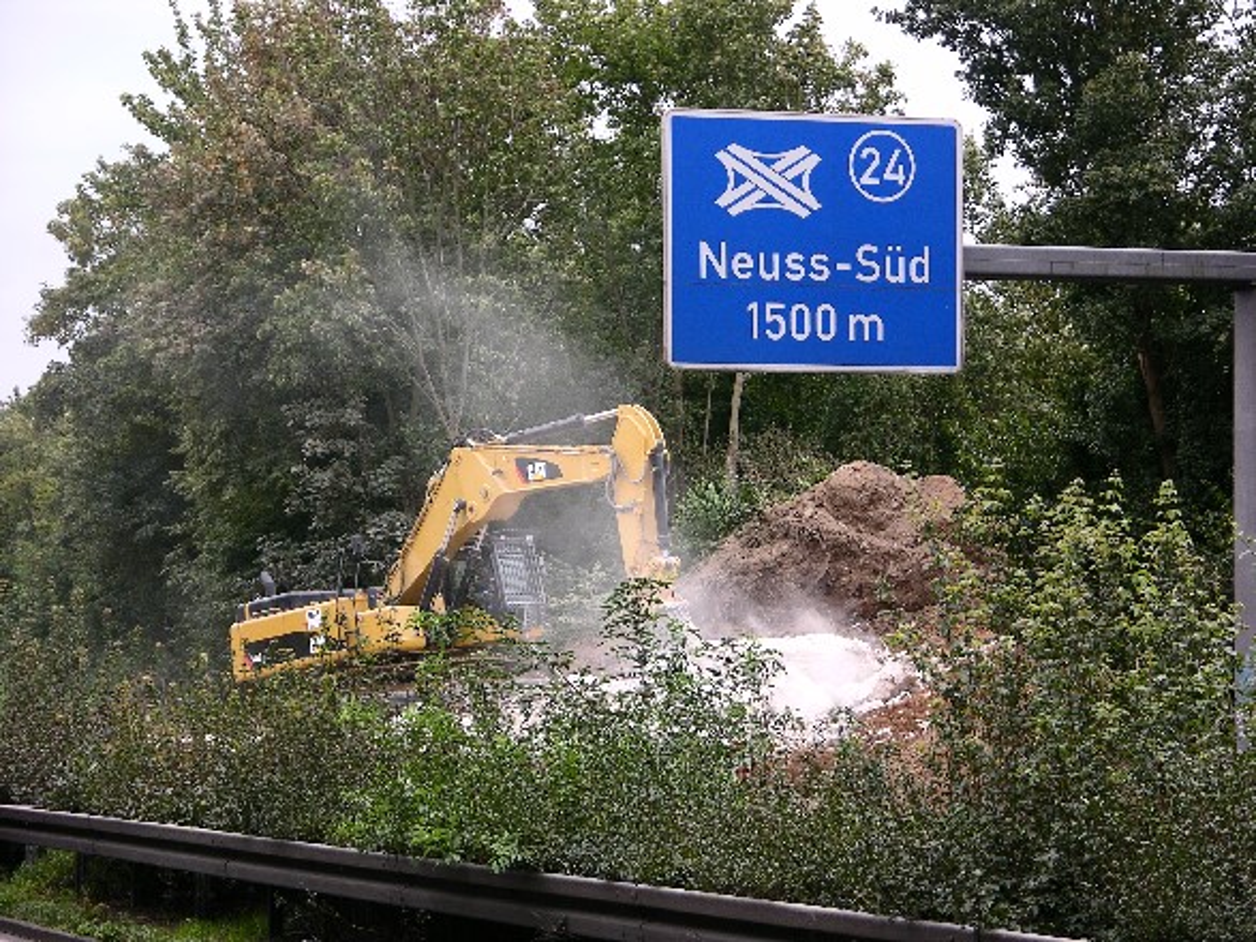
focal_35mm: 130
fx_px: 4716
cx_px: 628
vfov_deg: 11.4
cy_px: 471
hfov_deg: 15.2
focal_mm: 31.9
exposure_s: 1/87.3
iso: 50
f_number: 3.8
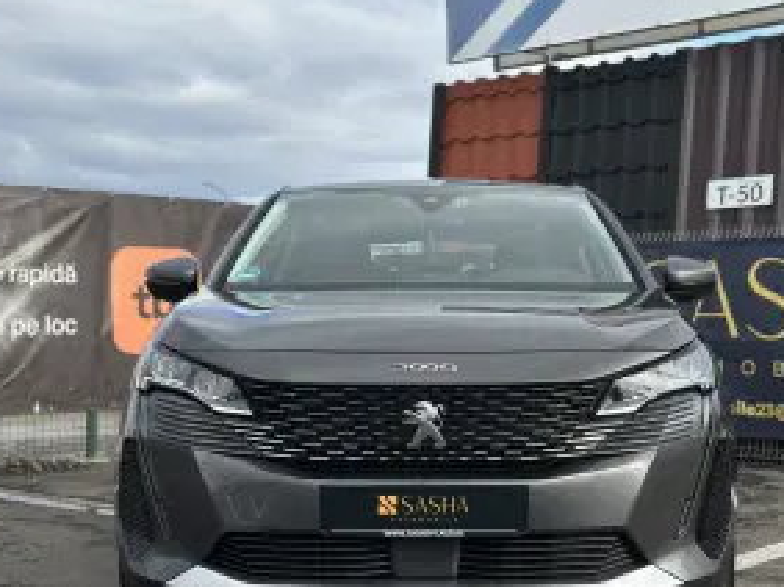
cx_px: 457
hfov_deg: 31.6
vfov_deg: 24.0
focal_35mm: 61
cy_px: 360
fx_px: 1381
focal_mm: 6.86
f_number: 1.78
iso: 80
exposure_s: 1/2667
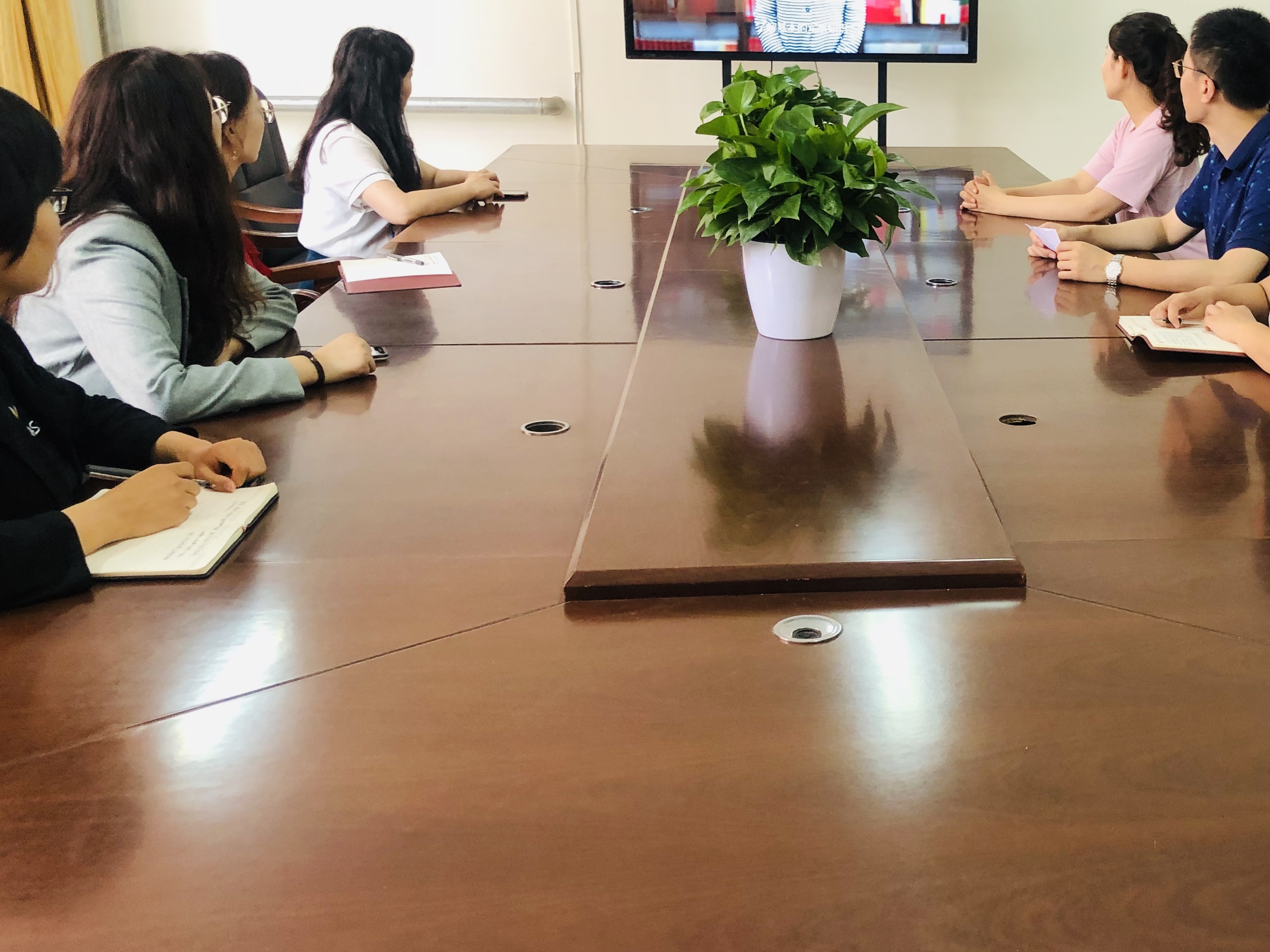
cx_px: 936
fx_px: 1578
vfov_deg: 33.6
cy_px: 418
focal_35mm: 43
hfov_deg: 42.6
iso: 40
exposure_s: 1/20
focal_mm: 4
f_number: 1.8
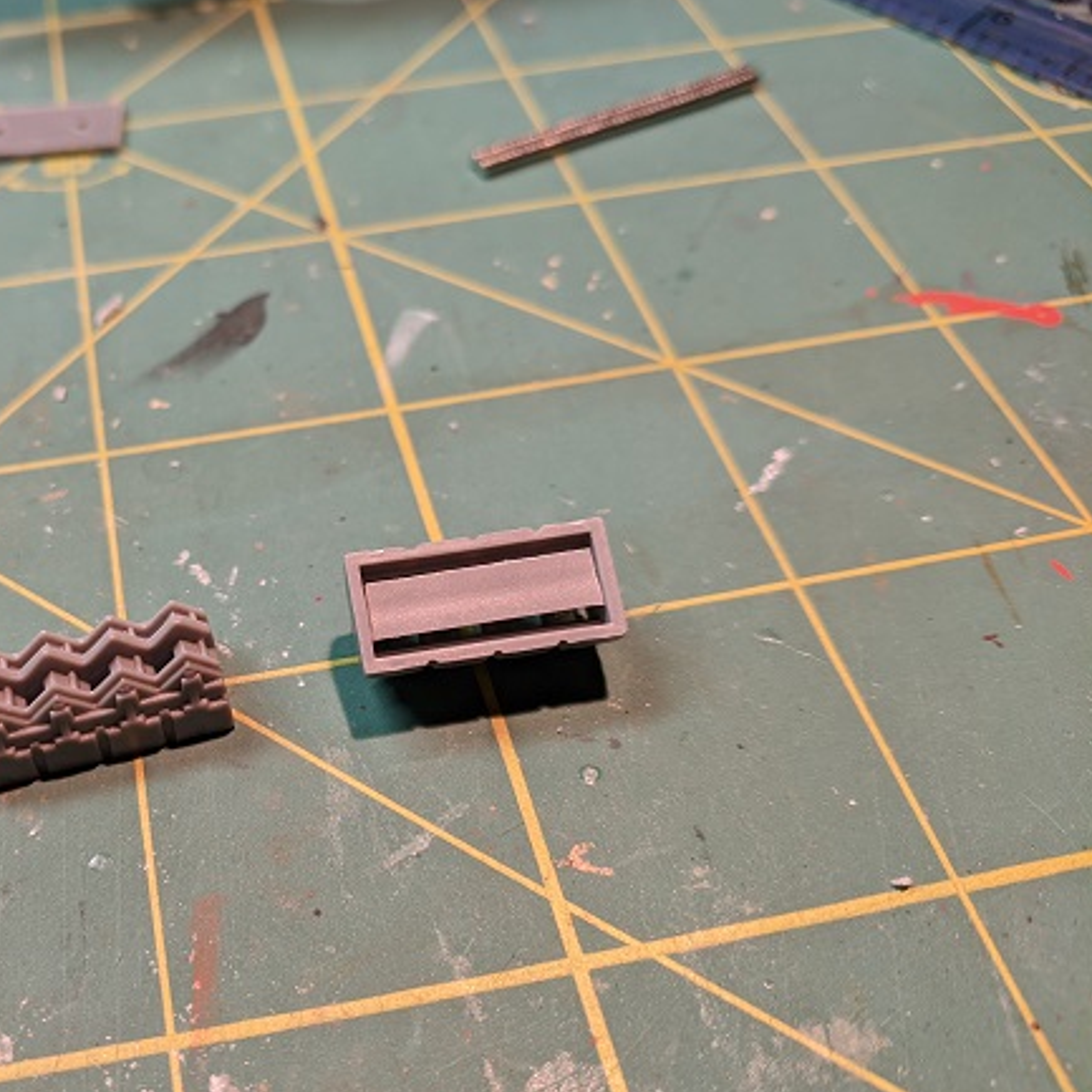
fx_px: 1213
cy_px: 545
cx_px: 290
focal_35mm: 34
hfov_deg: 46.9
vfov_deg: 48.5
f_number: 2
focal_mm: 4.67
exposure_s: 1/120
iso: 91
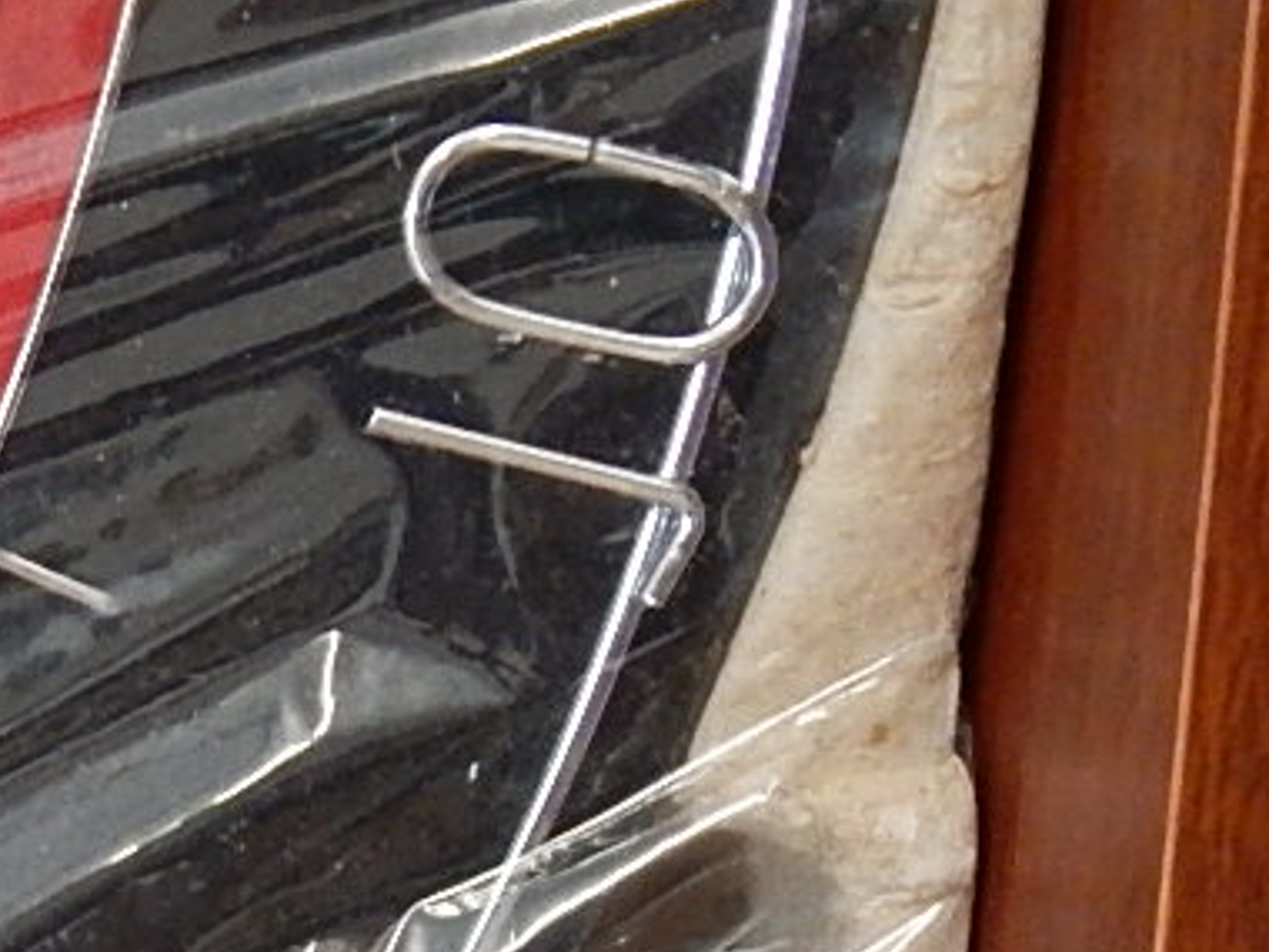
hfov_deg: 12.7
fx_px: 5242
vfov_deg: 9.8
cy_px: 1720
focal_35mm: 143
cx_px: -898
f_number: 3.3
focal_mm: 6.1
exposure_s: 1/25
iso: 400
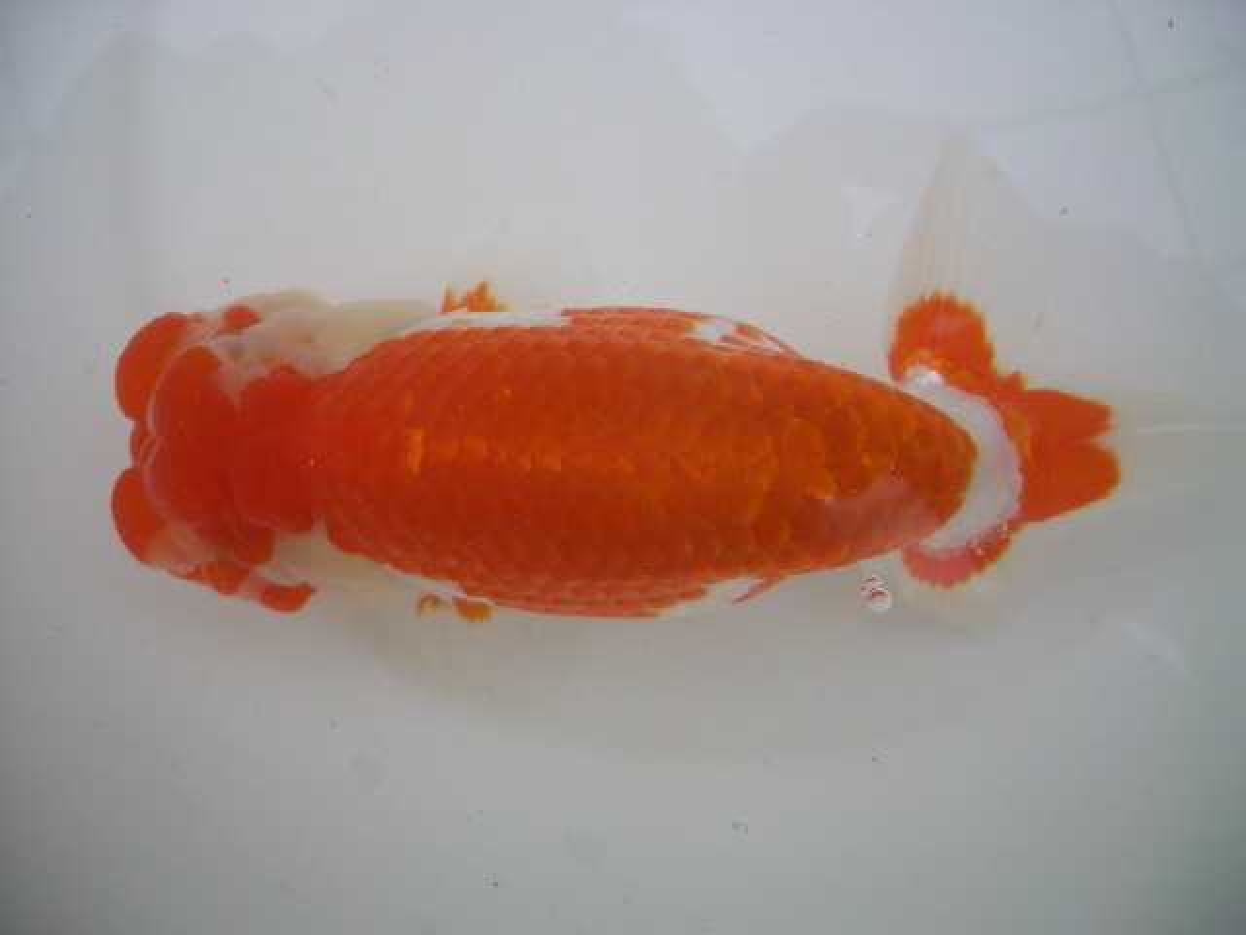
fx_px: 1260
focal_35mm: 35
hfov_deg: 52.6
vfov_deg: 40.7
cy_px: 468
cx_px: 623
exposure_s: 1/500
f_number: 2.6
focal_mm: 5.8
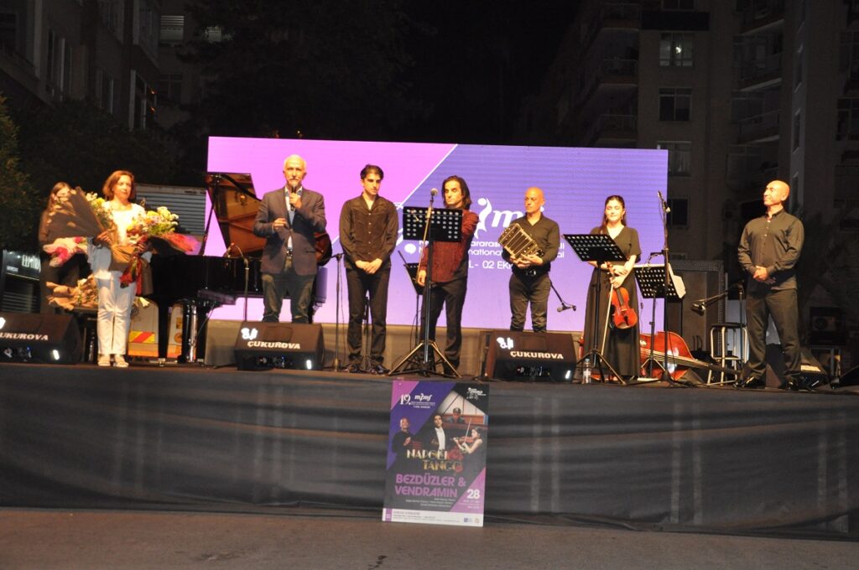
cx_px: 430
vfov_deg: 22.6
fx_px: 1430
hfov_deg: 33.4
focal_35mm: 60
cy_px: 285
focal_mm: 40
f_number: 4.5
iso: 1250
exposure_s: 1/60
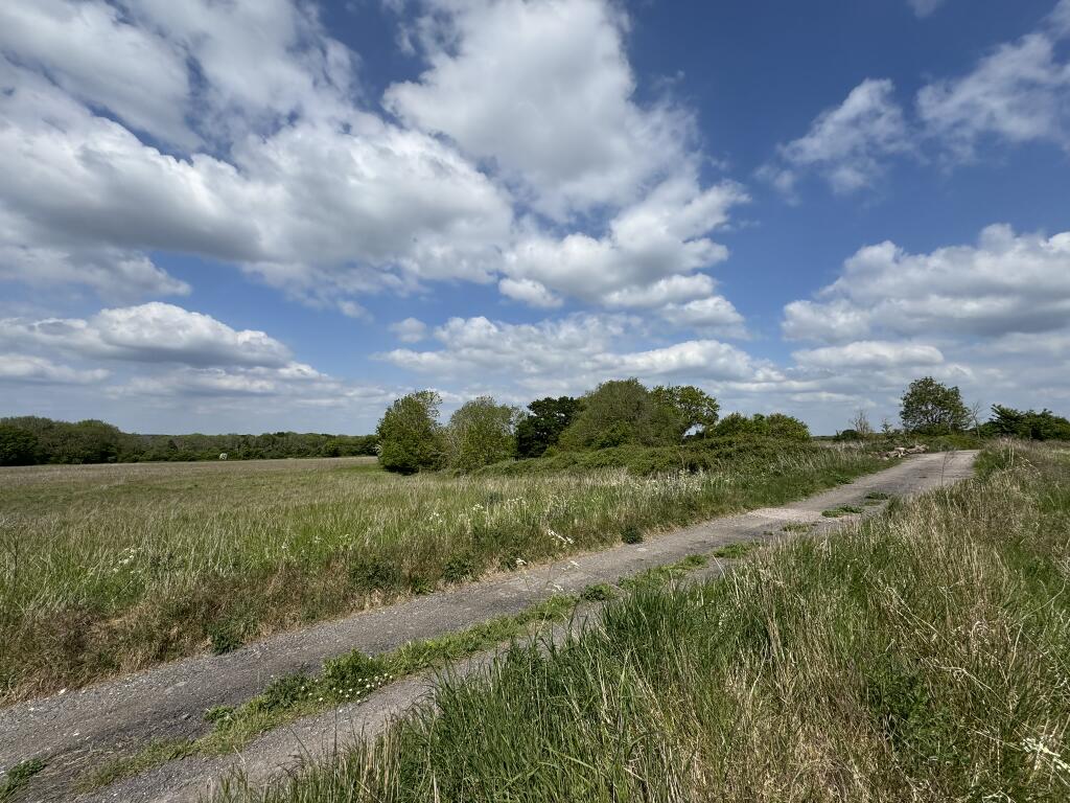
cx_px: 535
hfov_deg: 102.1
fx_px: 433
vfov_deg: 85.7
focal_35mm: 14
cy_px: 402
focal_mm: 2.22
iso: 50
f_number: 2.2
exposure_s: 1/3390
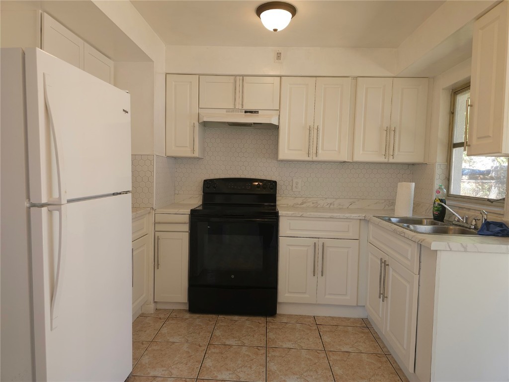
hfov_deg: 73.9
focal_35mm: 23
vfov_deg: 58.9
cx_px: 254
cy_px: 191
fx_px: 338
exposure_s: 1/60
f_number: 1.7
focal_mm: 6.3
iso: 50
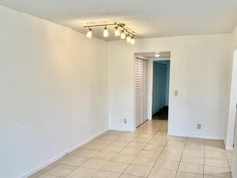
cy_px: 113
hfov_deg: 58.3
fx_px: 212
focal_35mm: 31
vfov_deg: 45.1
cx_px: 125
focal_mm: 6.76
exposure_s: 1/161
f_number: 1.78
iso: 64
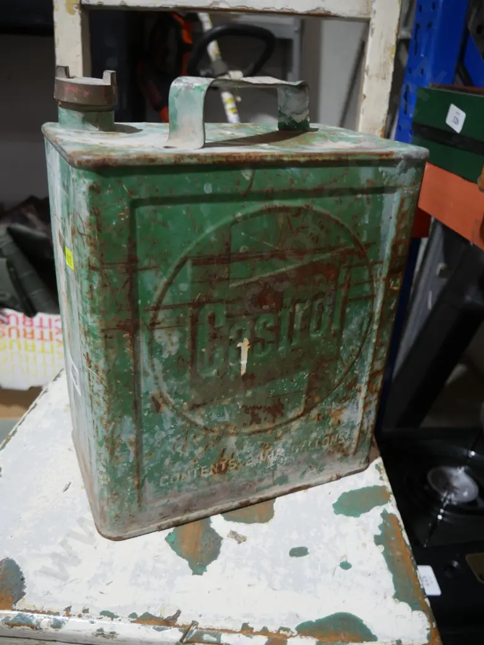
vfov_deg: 59.9
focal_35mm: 30
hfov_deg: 46.8
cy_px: 322
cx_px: 242
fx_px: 559
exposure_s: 1/60
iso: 400
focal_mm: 15
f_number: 3.6
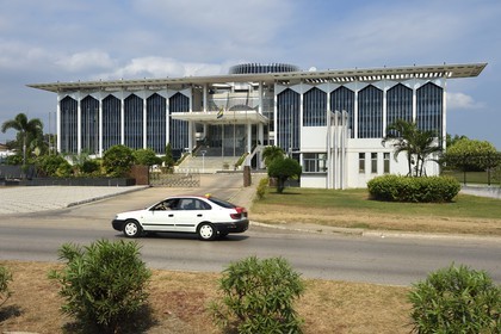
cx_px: 250
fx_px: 501
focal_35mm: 36
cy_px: 167
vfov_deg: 36.9
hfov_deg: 53.1
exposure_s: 1/1000
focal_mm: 36
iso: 400
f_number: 9
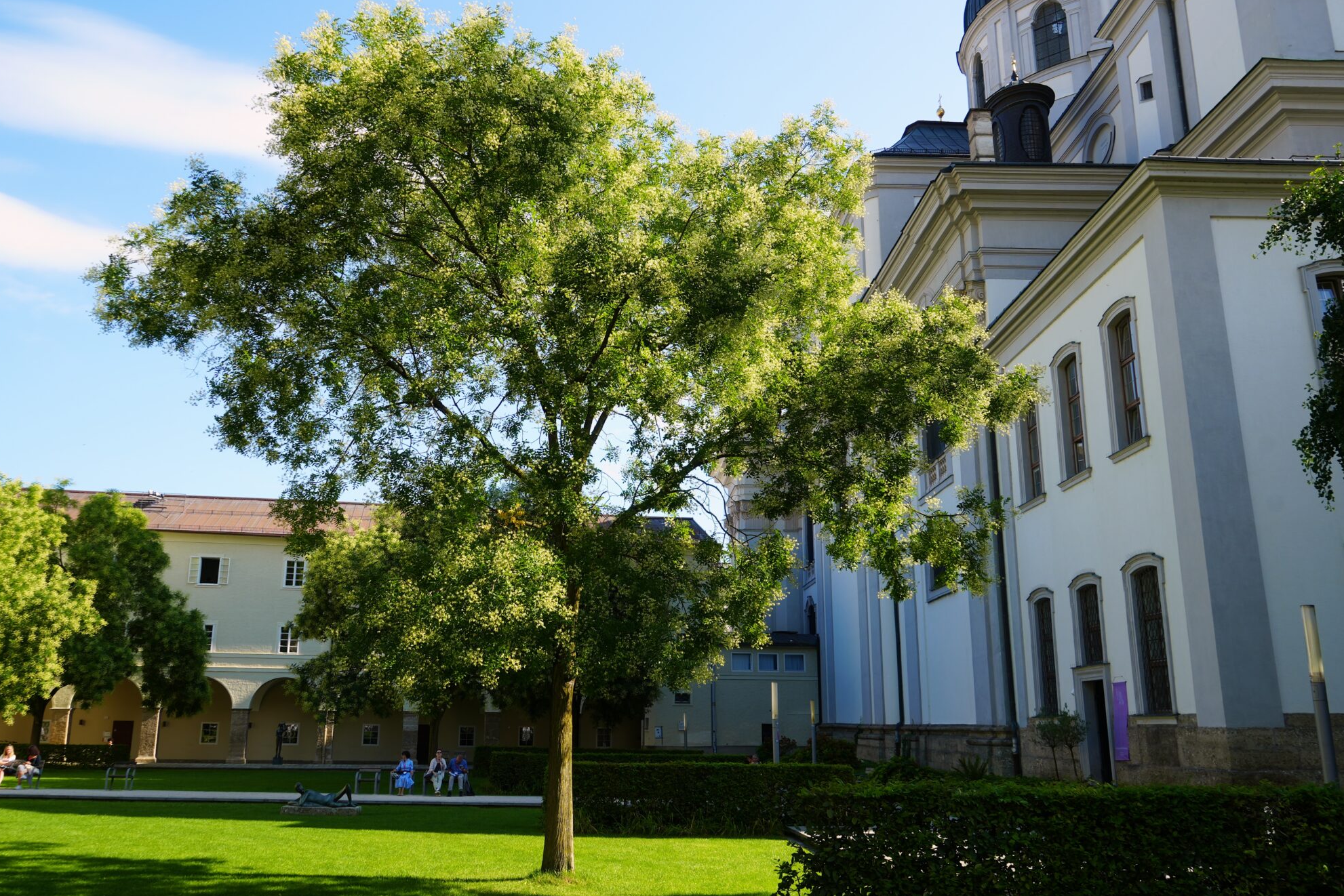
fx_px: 1157
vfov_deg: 42.3
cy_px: 399
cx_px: 641
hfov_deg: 60.3
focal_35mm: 31
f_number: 8
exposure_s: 1/125
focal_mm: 24
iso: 100
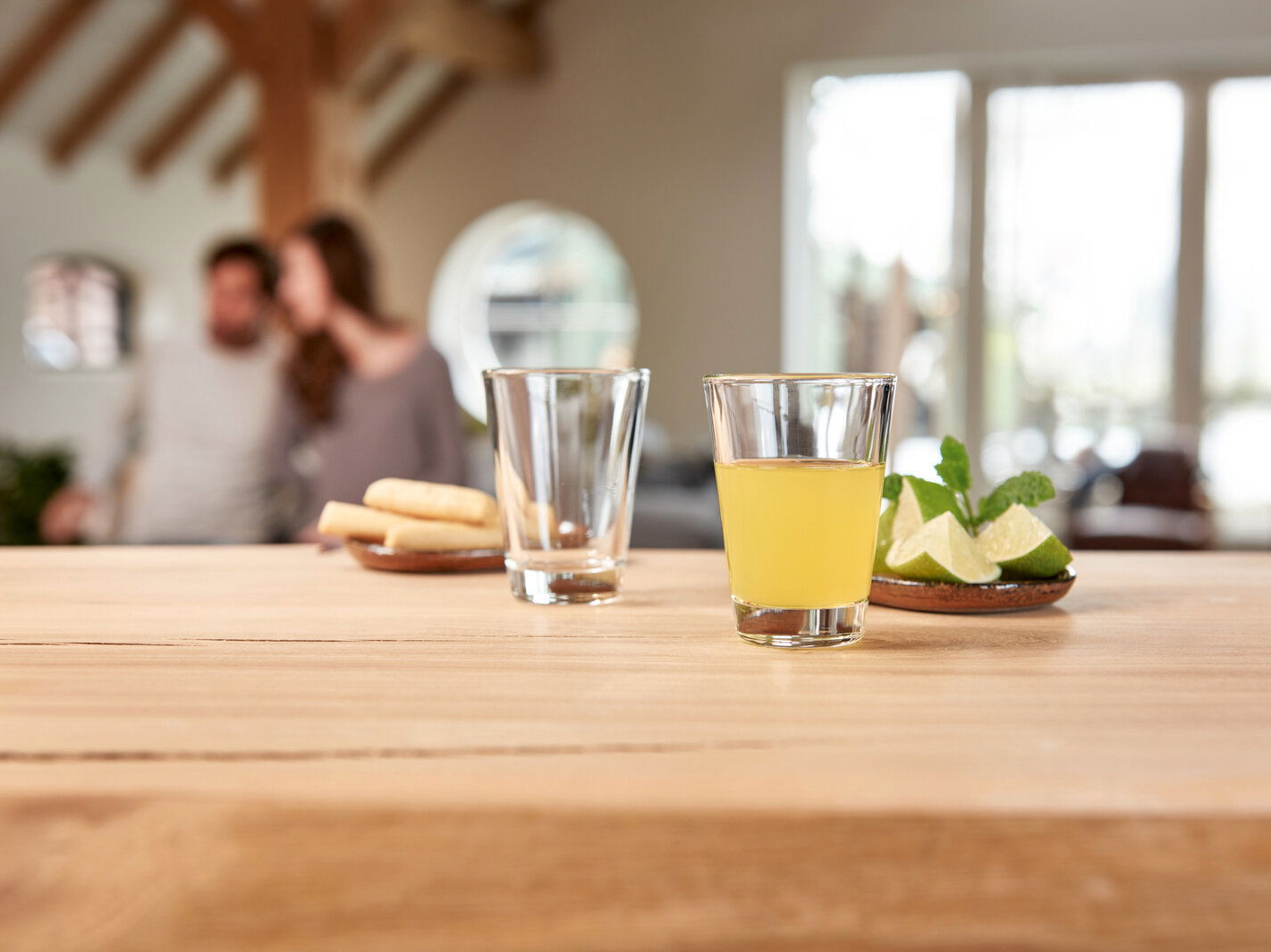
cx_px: 686
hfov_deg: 36.8
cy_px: 476
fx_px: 1909
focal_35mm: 52
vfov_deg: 28.0
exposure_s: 1/30
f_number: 5.6
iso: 160
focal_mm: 48
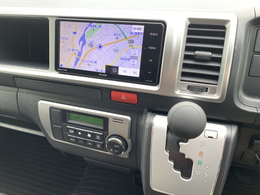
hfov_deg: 67.3
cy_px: 98
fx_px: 195
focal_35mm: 26
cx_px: 130
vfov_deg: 53.1
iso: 64
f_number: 1.8
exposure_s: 1/121
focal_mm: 4.25
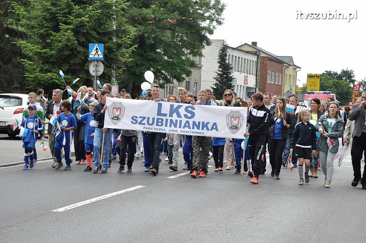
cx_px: 183
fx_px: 945
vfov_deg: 14.7
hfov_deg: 21.9
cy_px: 122
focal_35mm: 93
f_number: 9
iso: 1250
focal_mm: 62
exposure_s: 1/1250
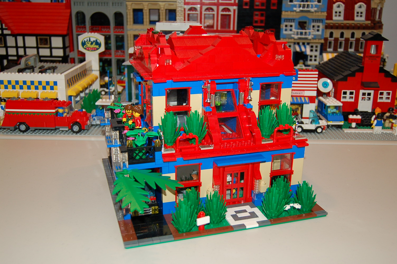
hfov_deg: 49.6
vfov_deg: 34.1
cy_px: 132
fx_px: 430
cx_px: 198
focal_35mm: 39
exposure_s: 1/60
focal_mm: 26
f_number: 4
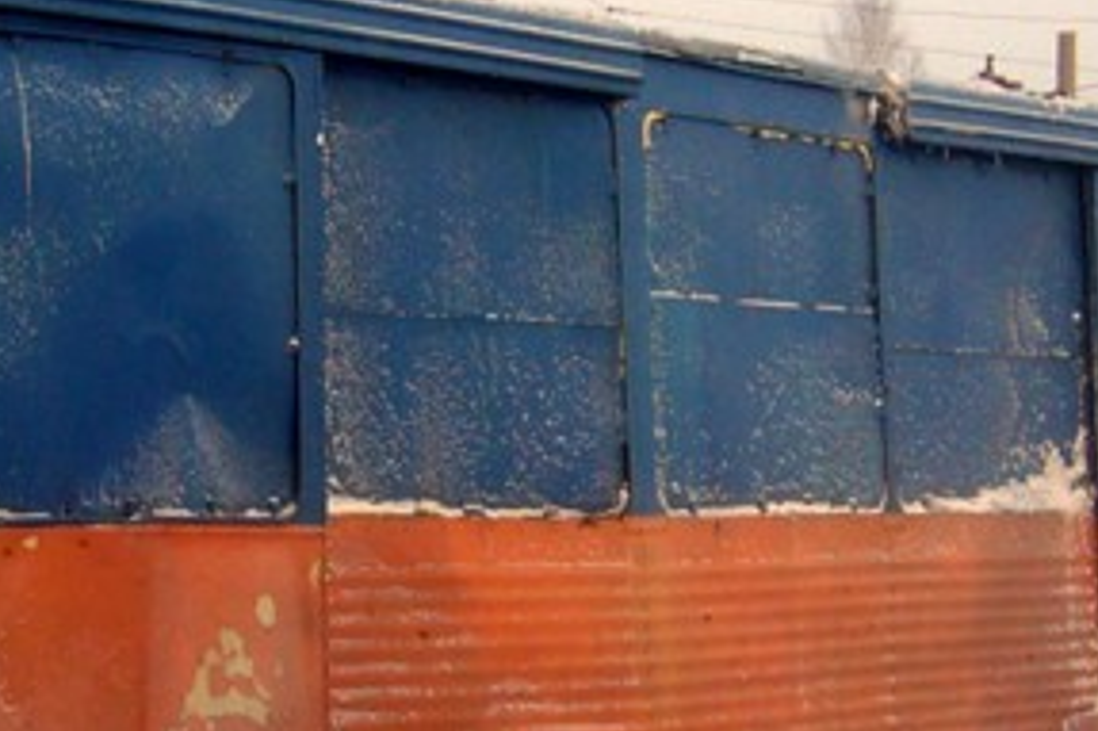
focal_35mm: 130
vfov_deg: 10.5
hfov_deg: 15.8
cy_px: 256
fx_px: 3963
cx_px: 406
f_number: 2.8
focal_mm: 5.8
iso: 80
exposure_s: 1/500
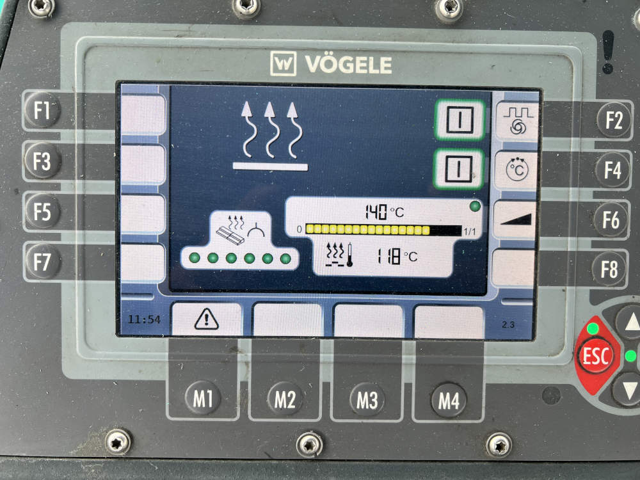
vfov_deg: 53.1
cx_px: 320
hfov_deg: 67.3
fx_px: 481
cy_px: 240
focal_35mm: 26
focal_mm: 5.7
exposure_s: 1/193
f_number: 1.5
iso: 40
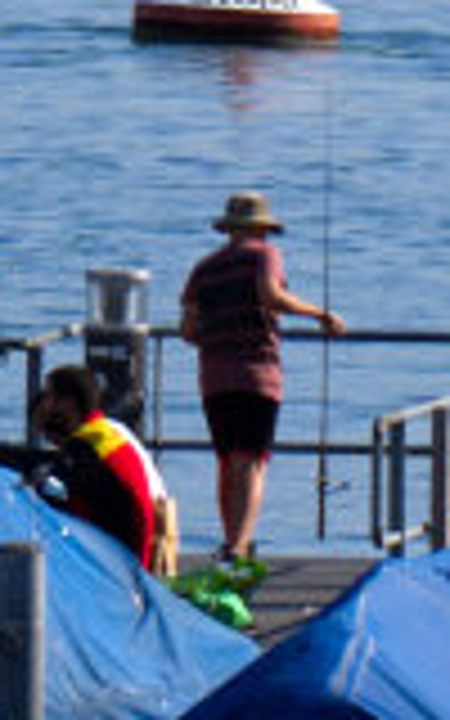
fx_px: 23743
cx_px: -806
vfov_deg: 1.7
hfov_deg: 1.1
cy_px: -1253
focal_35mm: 1210
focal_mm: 119
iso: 100
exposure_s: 1/800
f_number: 5
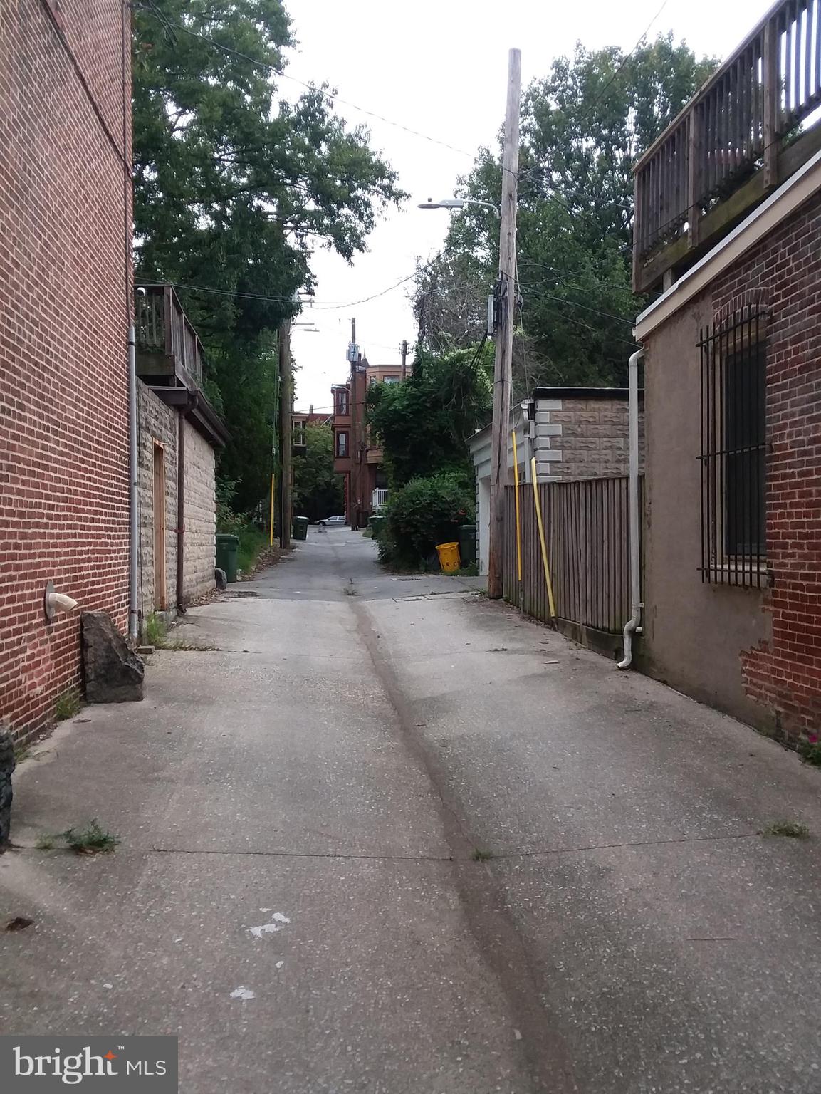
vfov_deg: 61.6
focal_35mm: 29
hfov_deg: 48.3
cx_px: 410
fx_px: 917
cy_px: 547
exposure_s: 1/333
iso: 40
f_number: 1.9
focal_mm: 2.47
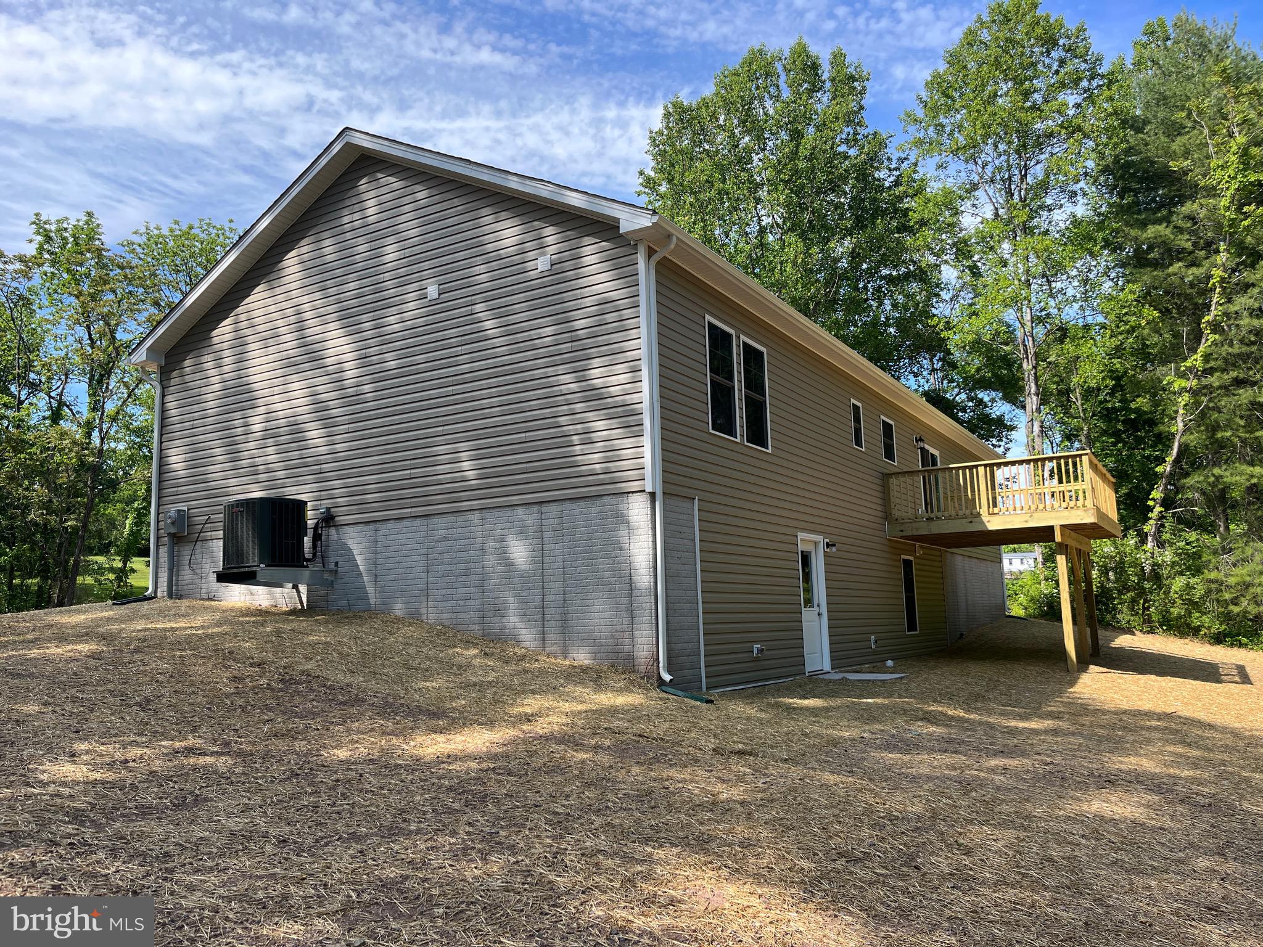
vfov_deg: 53.1
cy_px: 474
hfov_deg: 67.3
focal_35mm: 26
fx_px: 949
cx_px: 632
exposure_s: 1/1163
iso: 50
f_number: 1.6
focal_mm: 5.1
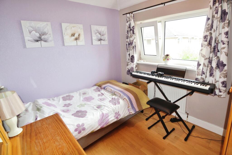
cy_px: 78
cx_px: 116
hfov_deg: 95.0
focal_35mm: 16
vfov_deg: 72.1
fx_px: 106
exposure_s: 1/100
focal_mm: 11
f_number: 4
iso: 400
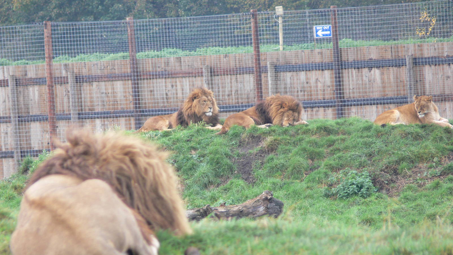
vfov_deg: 2.6
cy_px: 147
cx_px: 227
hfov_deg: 4.7
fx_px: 5513
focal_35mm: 459
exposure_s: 1/60
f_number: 4
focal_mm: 88.8
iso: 80
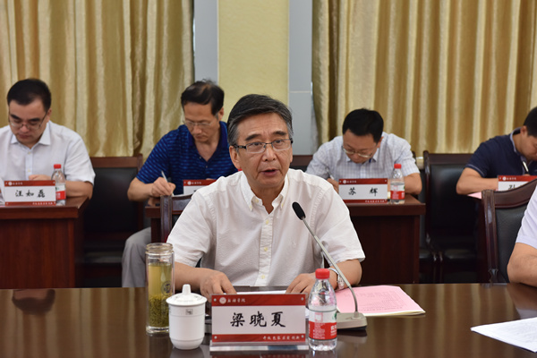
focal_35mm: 70
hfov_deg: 28.8
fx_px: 1044
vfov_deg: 19.5
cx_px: 268
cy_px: 179
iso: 1000
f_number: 5.6
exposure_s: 1/60
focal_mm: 70
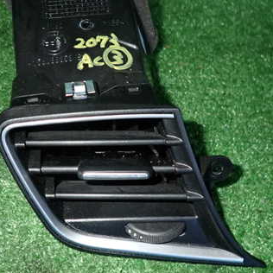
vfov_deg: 40.0
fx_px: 375
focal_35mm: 42
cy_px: 125
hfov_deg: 39.8
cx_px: 105
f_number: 5.6
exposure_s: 1/30
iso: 250
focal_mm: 4.5
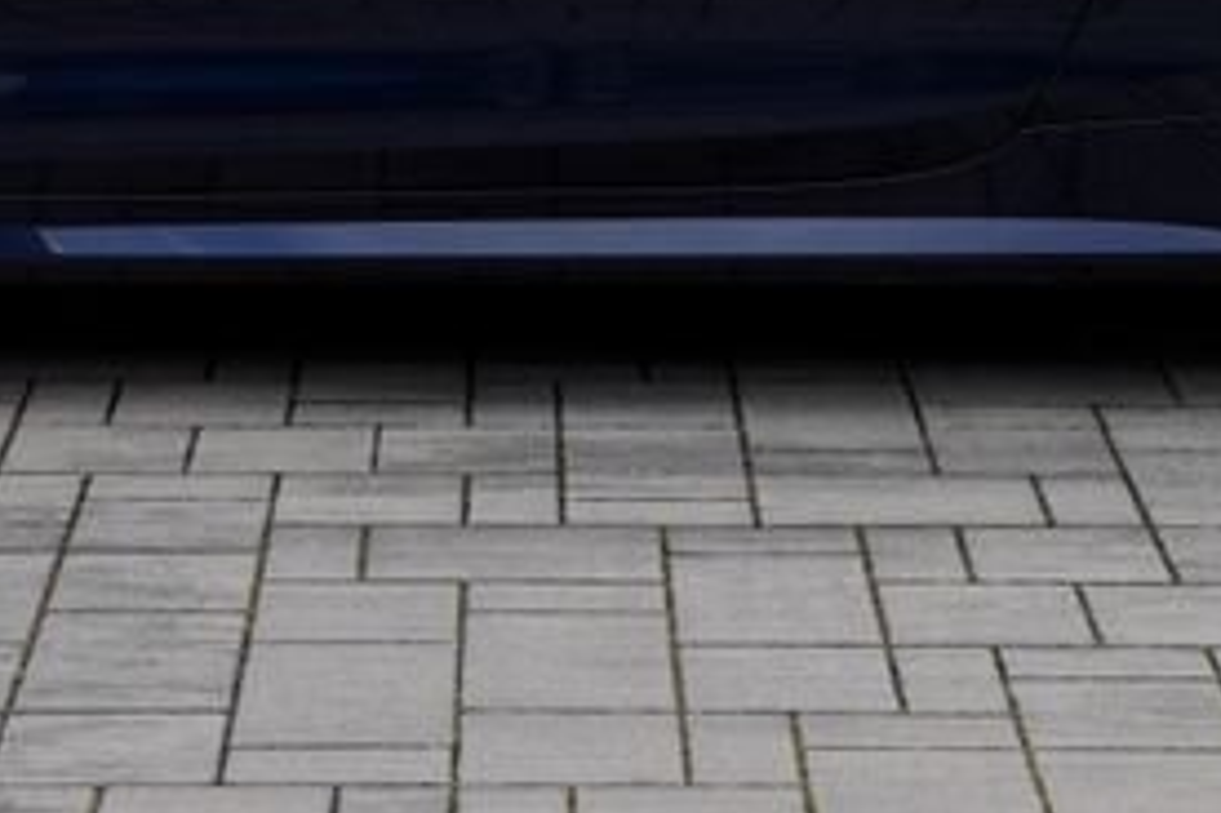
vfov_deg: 9.7
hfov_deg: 14.9
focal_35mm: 138
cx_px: 630
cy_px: -327
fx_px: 4678
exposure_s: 1/200
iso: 100
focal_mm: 37
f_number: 6.3
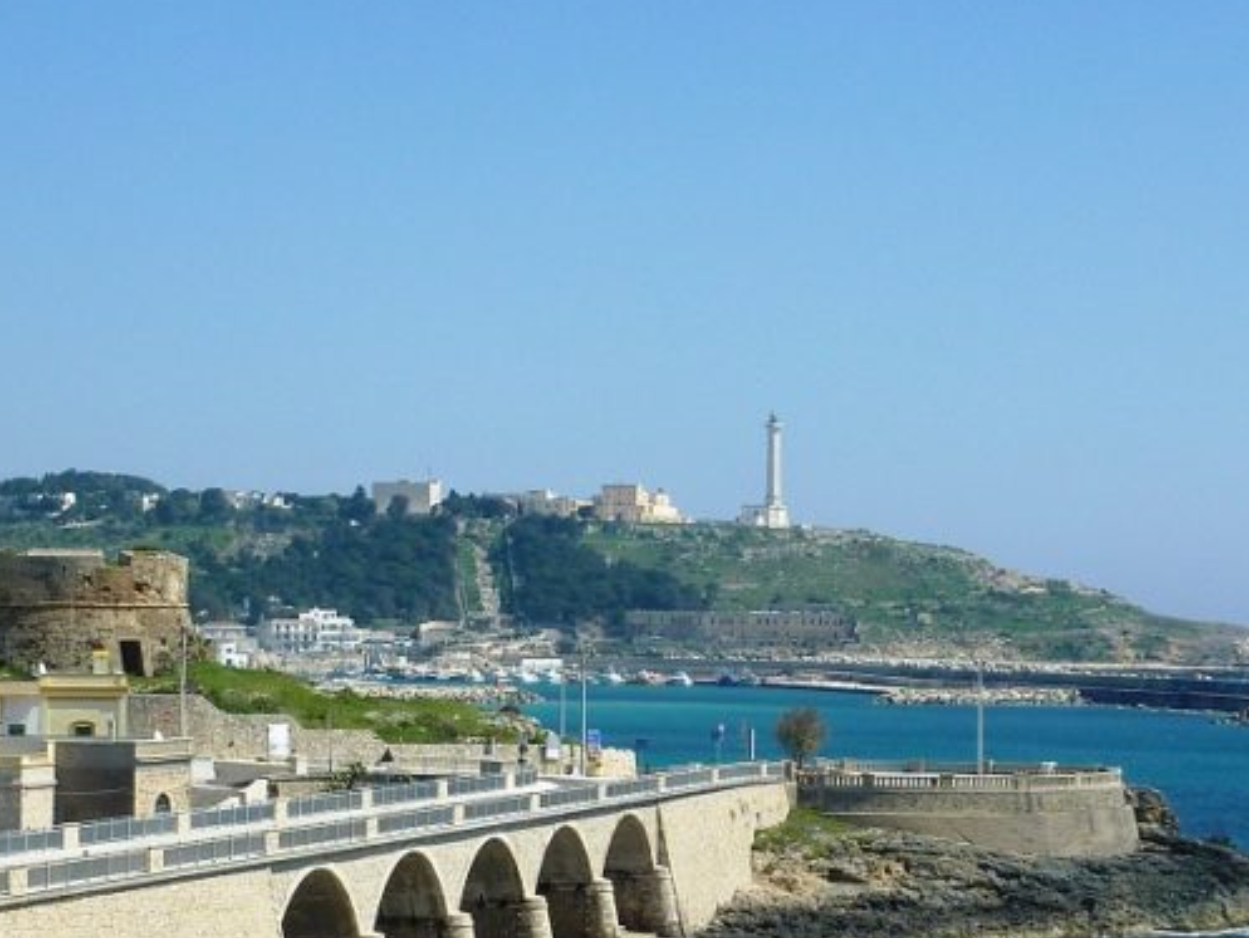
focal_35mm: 112
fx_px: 4042
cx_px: 686
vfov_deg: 13.2
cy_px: 641
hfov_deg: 17.6
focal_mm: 9.1
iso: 80
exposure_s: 1/640
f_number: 5.6
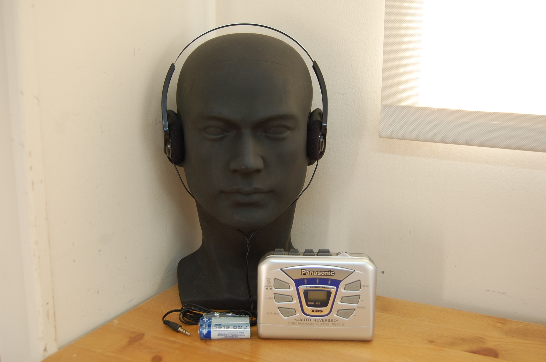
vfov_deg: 16.5
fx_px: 1249
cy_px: 181
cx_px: 273
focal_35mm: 82
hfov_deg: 24.7
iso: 400
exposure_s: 1/100
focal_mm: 55
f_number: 5.6
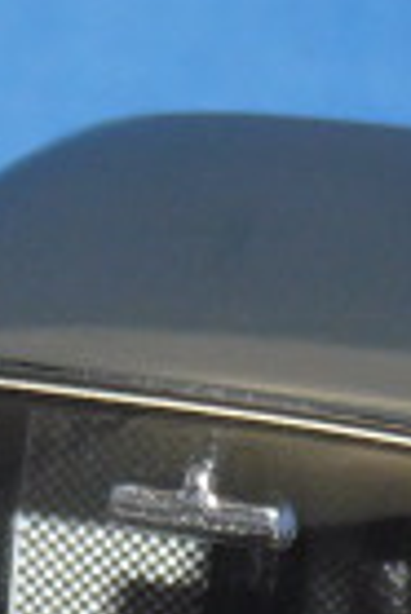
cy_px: 950
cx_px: 102
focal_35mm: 655
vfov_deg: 3.1
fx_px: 11188
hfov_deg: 2.1
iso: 100
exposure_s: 1/40
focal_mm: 13.8
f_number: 3.4
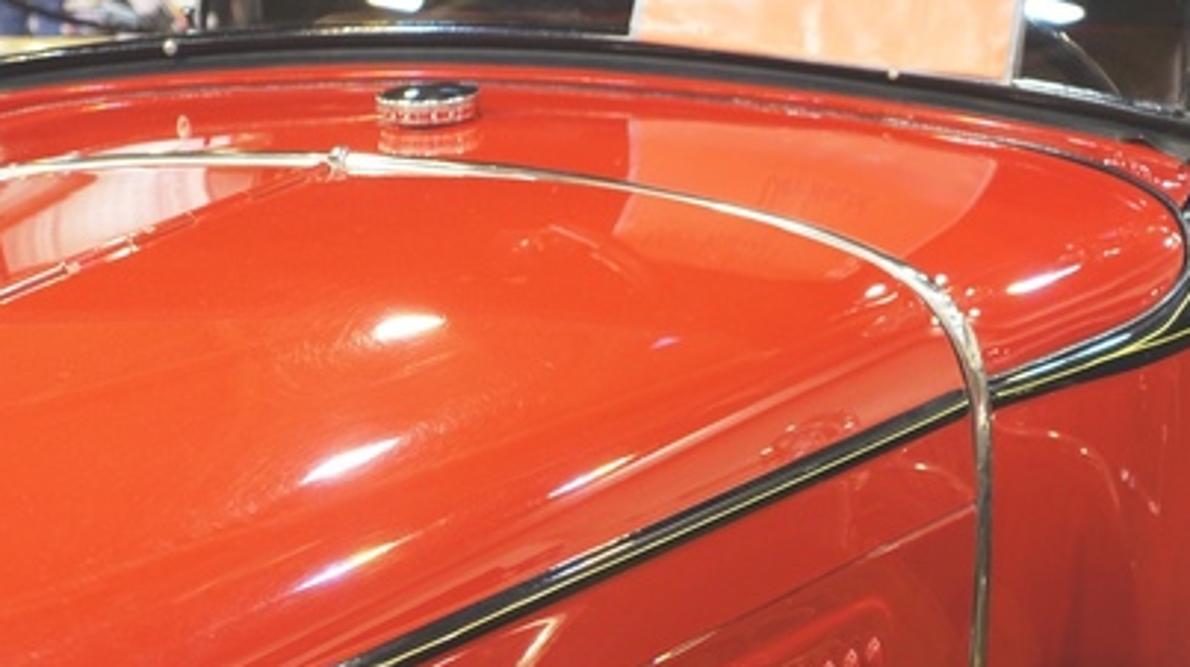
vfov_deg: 13.5
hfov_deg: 23.9
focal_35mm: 89
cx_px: 709
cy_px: 233
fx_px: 2806
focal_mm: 20.81
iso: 320
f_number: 2.8
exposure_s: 1/60
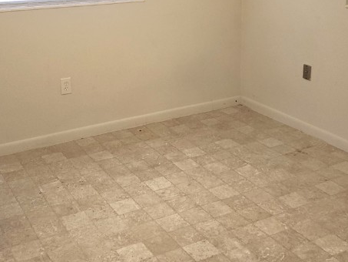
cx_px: 172
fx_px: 523
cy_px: 53
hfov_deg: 36.8
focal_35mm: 52
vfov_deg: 27.5
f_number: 1.8
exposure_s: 1/60.2
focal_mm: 6.4
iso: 100
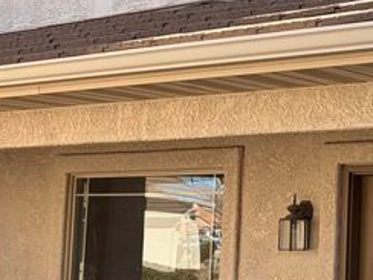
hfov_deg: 20.3
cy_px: 116
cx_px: 438
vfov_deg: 16.2
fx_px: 981
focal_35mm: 91
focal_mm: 5.96
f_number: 1.6
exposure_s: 1/1016
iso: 50
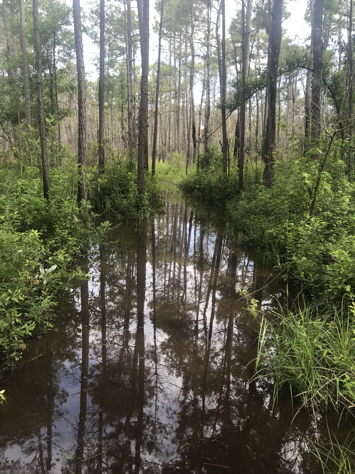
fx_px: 383
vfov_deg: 63.4
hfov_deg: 49.7
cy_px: 237
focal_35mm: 28
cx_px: 178
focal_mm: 3.99
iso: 20
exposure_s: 1/295
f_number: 1.8
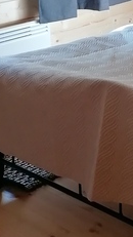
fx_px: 614
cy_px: -23
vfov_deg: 20.8
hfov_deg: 11.4
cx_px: 247
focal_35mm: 98
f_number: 1.8
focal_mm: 4.75
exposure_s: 1/50
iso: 200
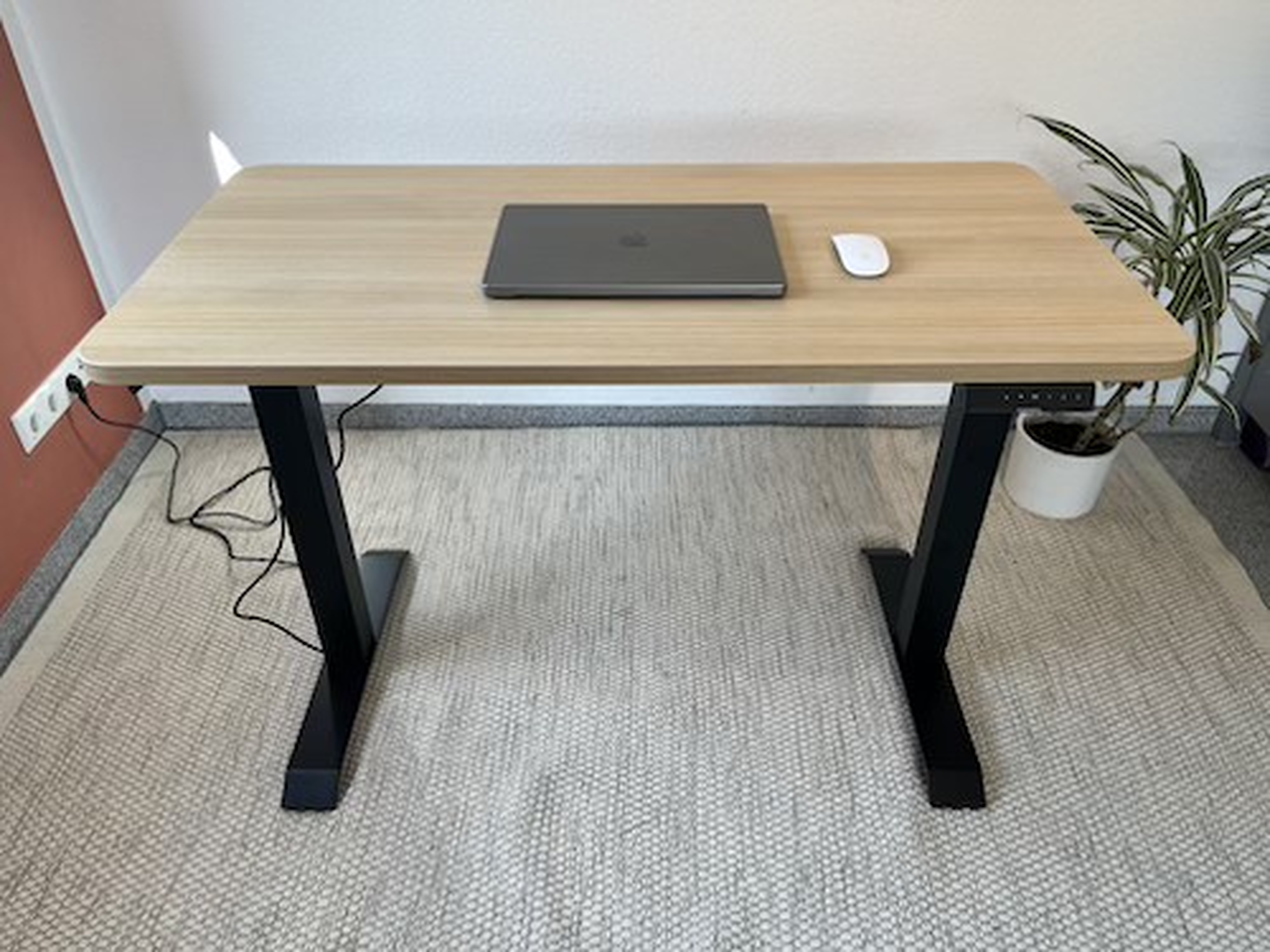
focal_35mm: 26
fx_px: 954
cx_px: 635
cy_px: 476
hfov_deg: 67.3
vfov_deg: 53.1
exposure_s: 1/100
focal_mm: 5.1
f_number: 1.6
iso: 80
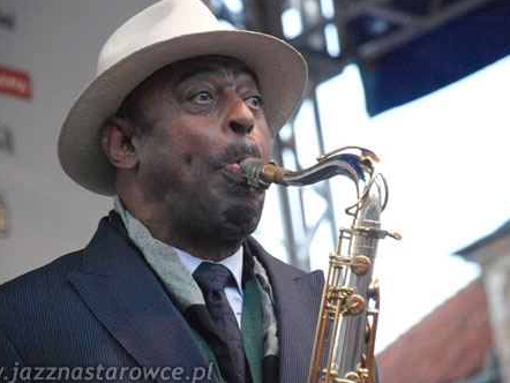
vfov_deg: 6.7
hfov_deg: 9.0
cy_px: 191
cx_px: 239
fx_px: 3251
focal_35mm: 221
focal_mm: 135
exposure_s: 1/80
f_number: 5.6
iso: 800
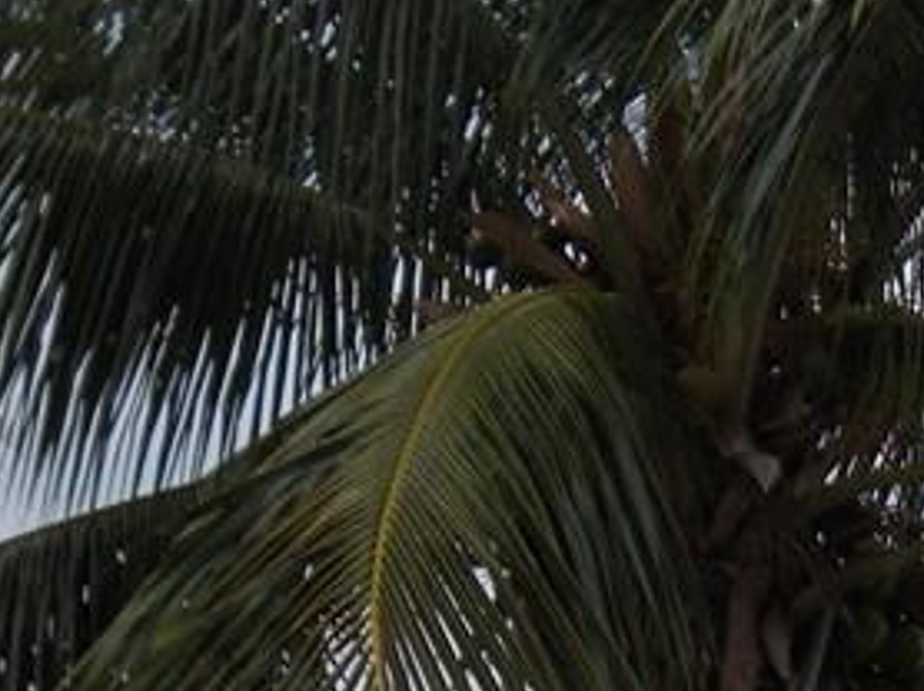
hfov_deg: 14.2
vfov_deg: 11.2
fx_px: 3440
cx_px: 1433
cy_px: 877
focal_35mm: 129
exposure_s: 1/373
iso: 64
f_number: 3.8
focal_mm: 5.9
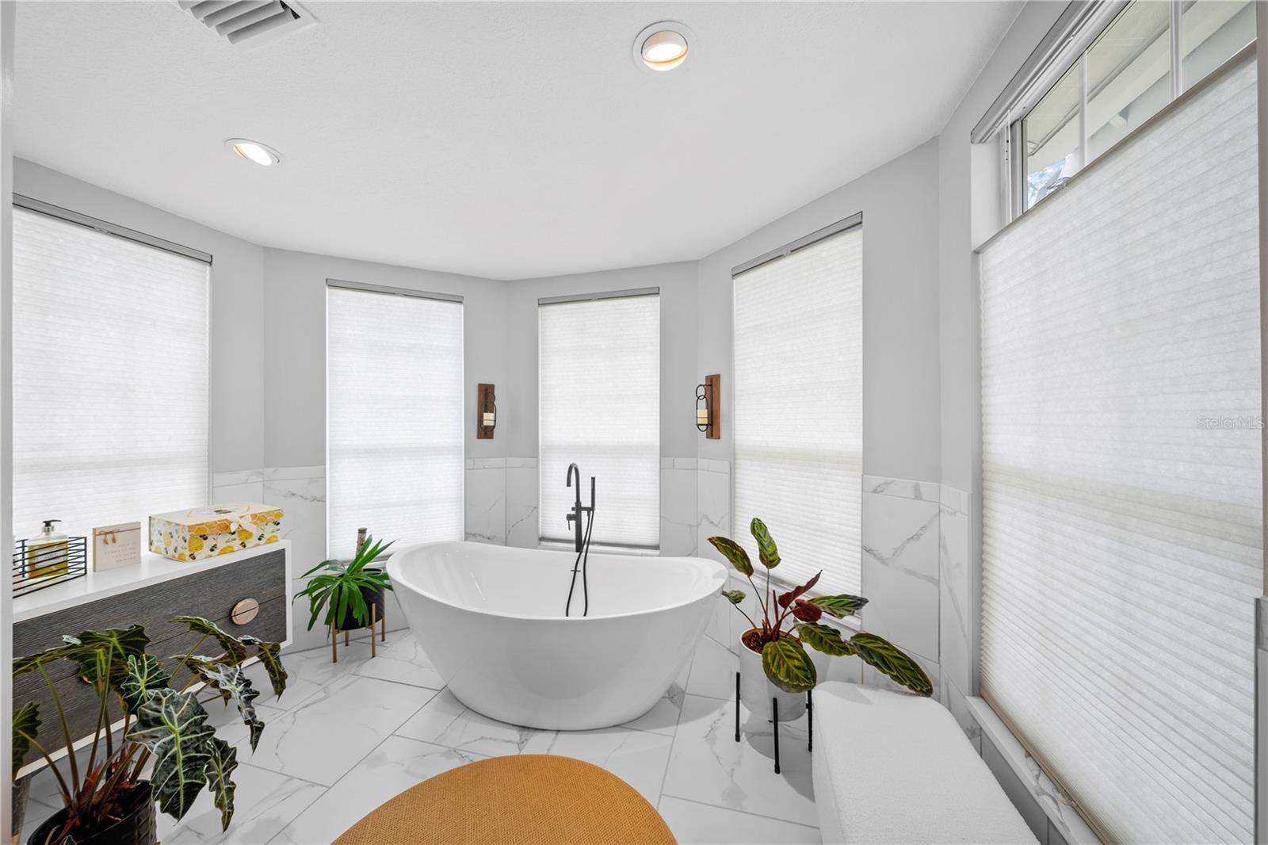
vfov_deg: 90.0
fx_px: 423
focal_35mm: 12
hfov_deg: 112.6
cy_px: 422
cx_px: 634
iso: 100
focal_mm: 12
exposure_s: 1/3
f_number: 9
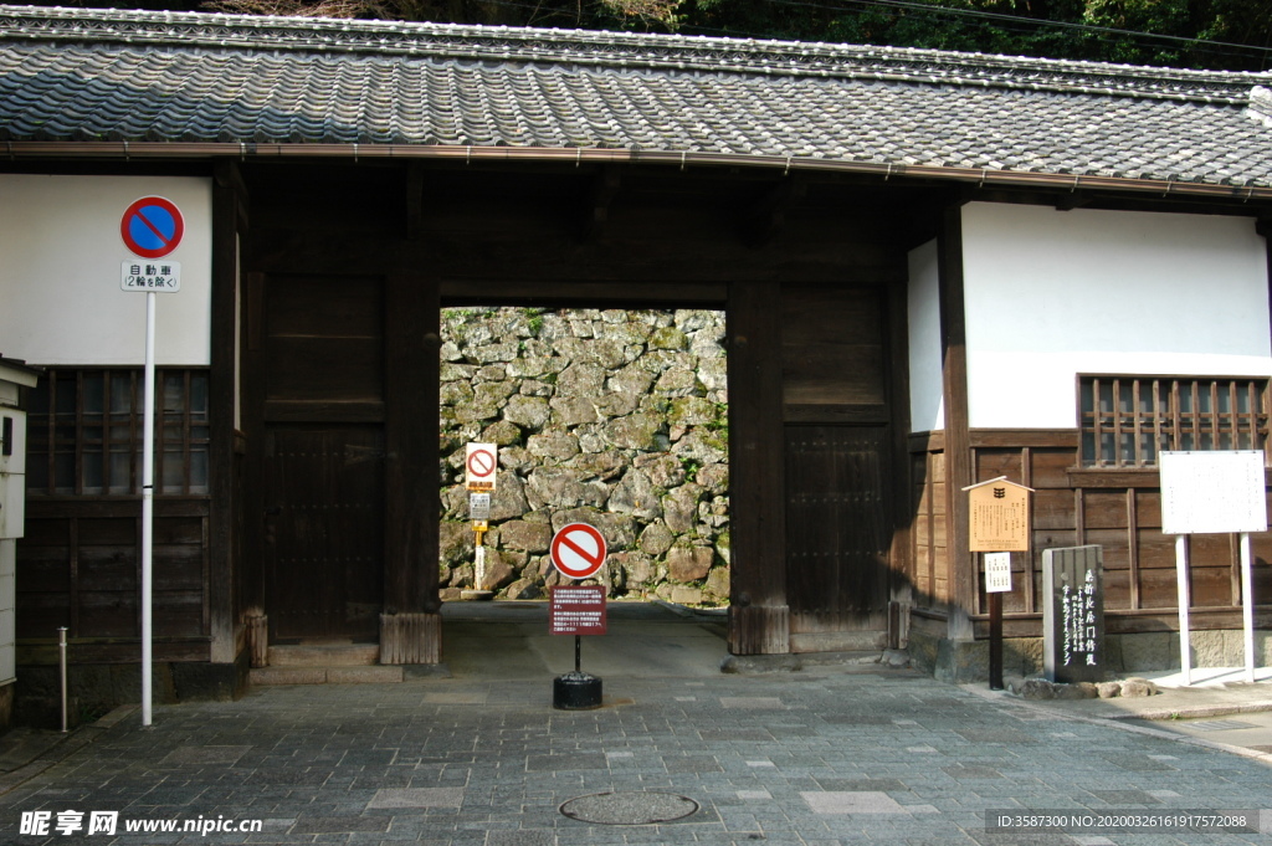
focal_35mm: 36
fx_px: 1271
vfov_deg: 36.8
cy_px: 423
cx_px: 636
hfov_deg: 53.2
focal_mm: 24
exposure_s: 1/160
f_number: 6.3
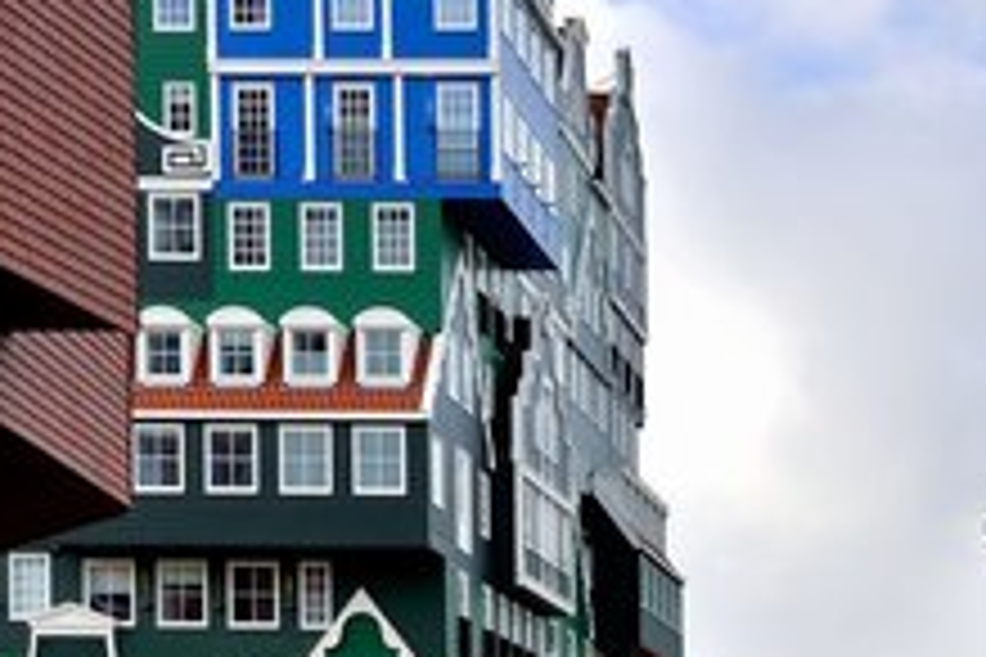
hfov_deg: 19.7
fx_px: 2793
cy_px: 884
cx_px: 867
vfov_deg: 12.9
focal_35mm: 102
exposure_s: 1/160
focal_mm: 35
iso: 200
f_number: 8
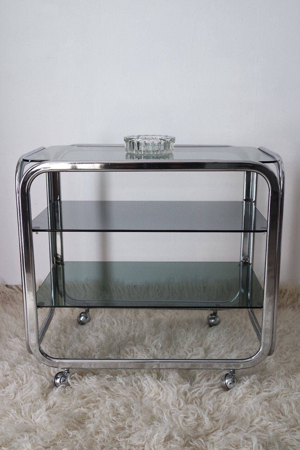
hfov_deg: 31.2
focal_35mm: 43
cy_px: 225
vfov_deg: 45.4
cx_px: 150
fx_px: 537
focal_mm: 28
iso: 800
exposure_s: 1/50
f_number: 4
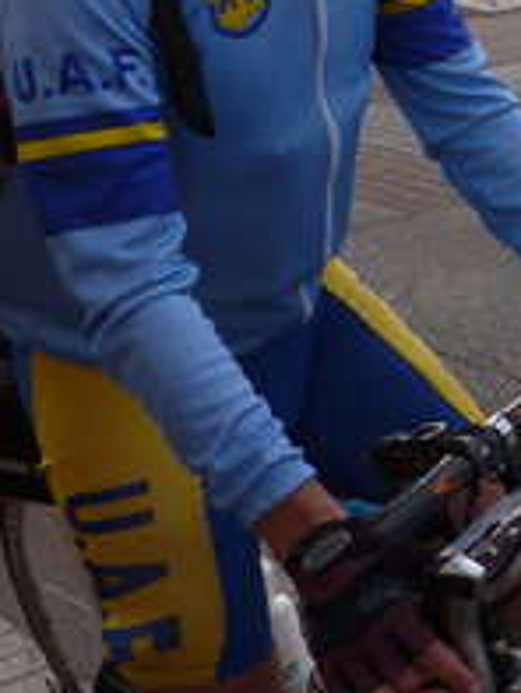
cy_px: 74
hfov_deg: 16.8
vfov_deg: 24.9
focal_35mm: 76
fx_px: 1524
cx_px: 877
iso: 80
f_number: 3.5
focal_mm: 4.1
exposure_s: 1/100
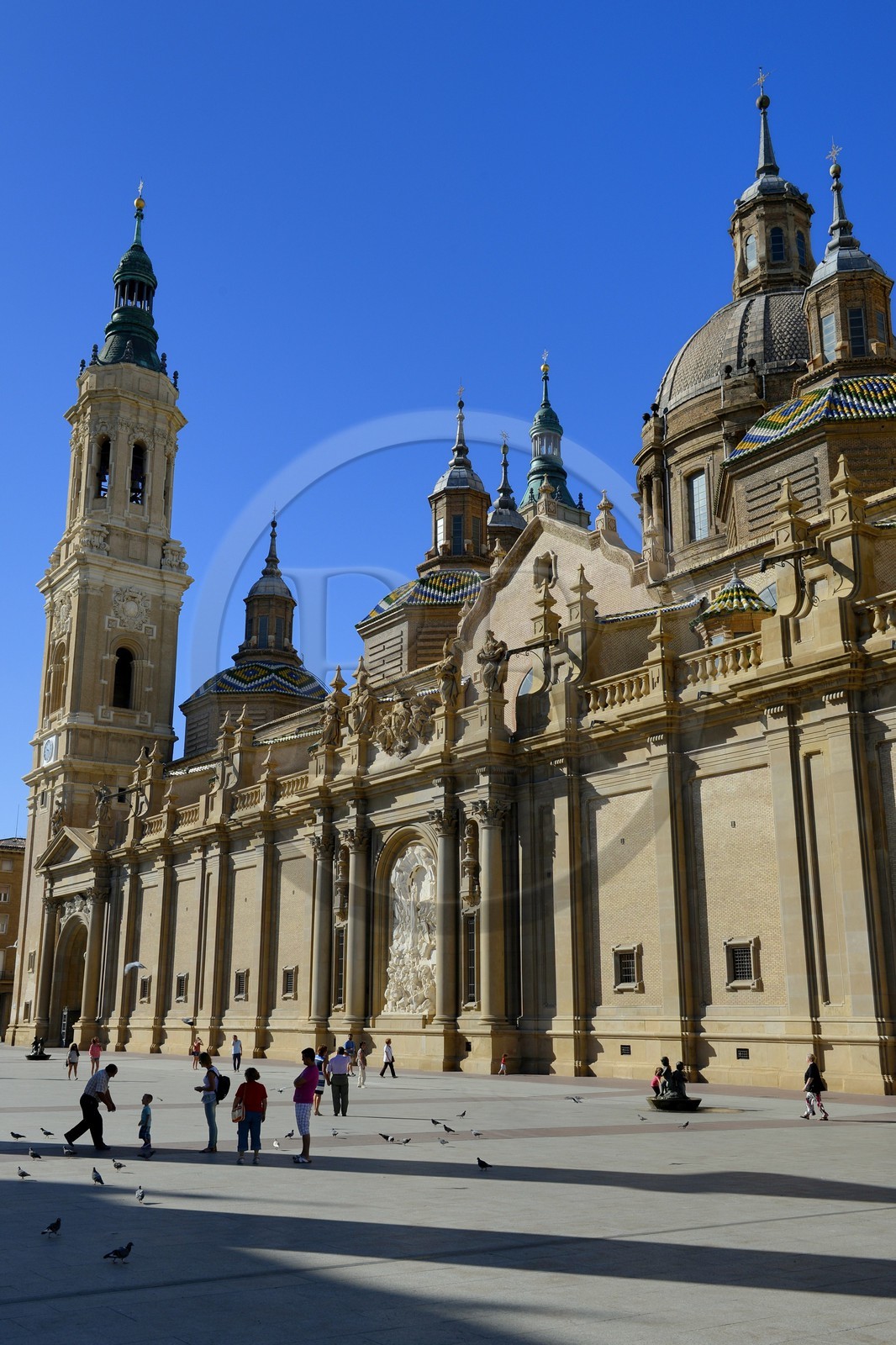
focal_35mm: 32
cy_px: 672
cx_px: 448
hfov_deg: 41.1
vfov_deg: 58.7
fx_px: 1195
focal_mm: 32
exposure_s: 1/250
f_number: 11
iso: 100
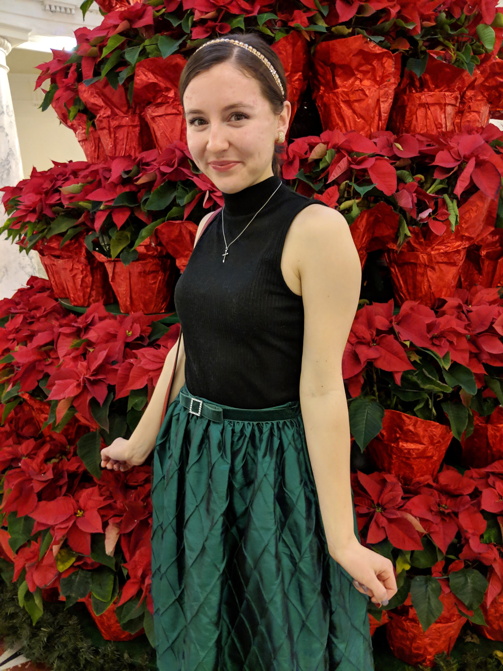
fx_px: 523
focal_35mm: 27
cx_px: 252
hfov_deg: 51.4
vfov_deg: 65.3
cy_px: 336
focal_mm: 4.44
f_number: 1.8
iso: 404
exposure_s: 1/60
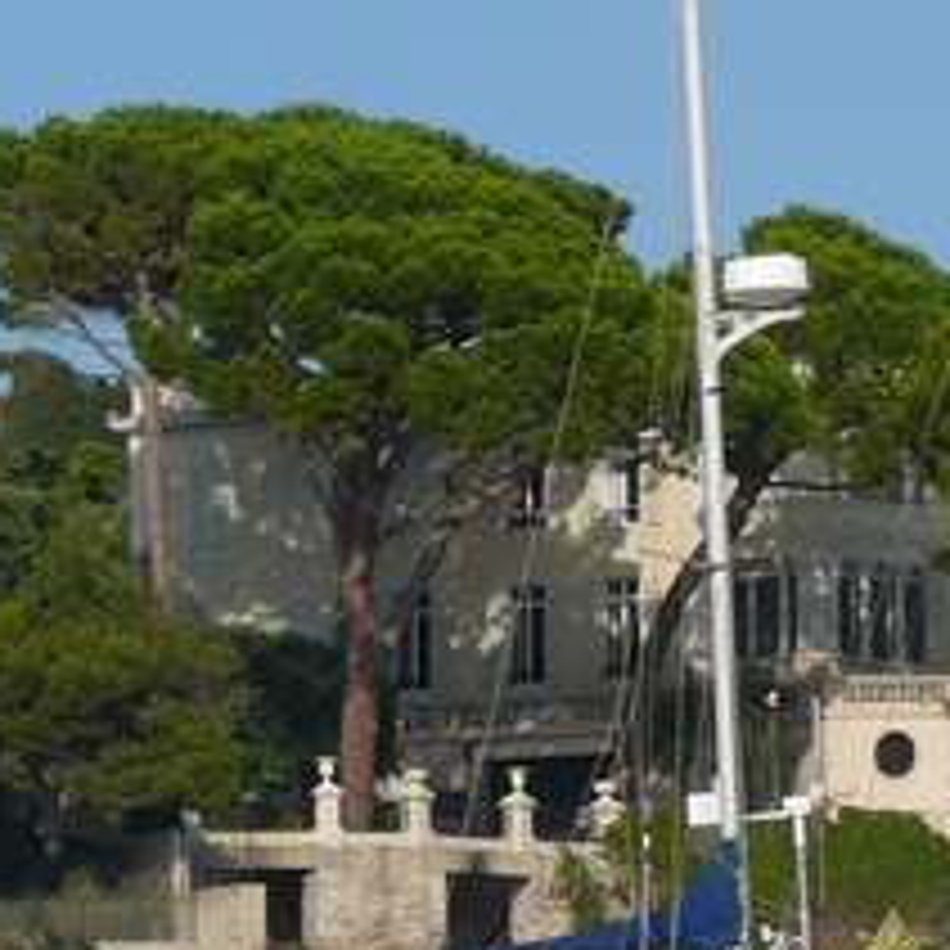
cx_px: 1040
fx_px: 8197
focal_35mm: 264
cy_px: 653
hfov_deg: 6.6
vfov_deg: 6.6
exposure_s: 1/400
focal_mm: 15.6
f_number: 6.3
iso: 80
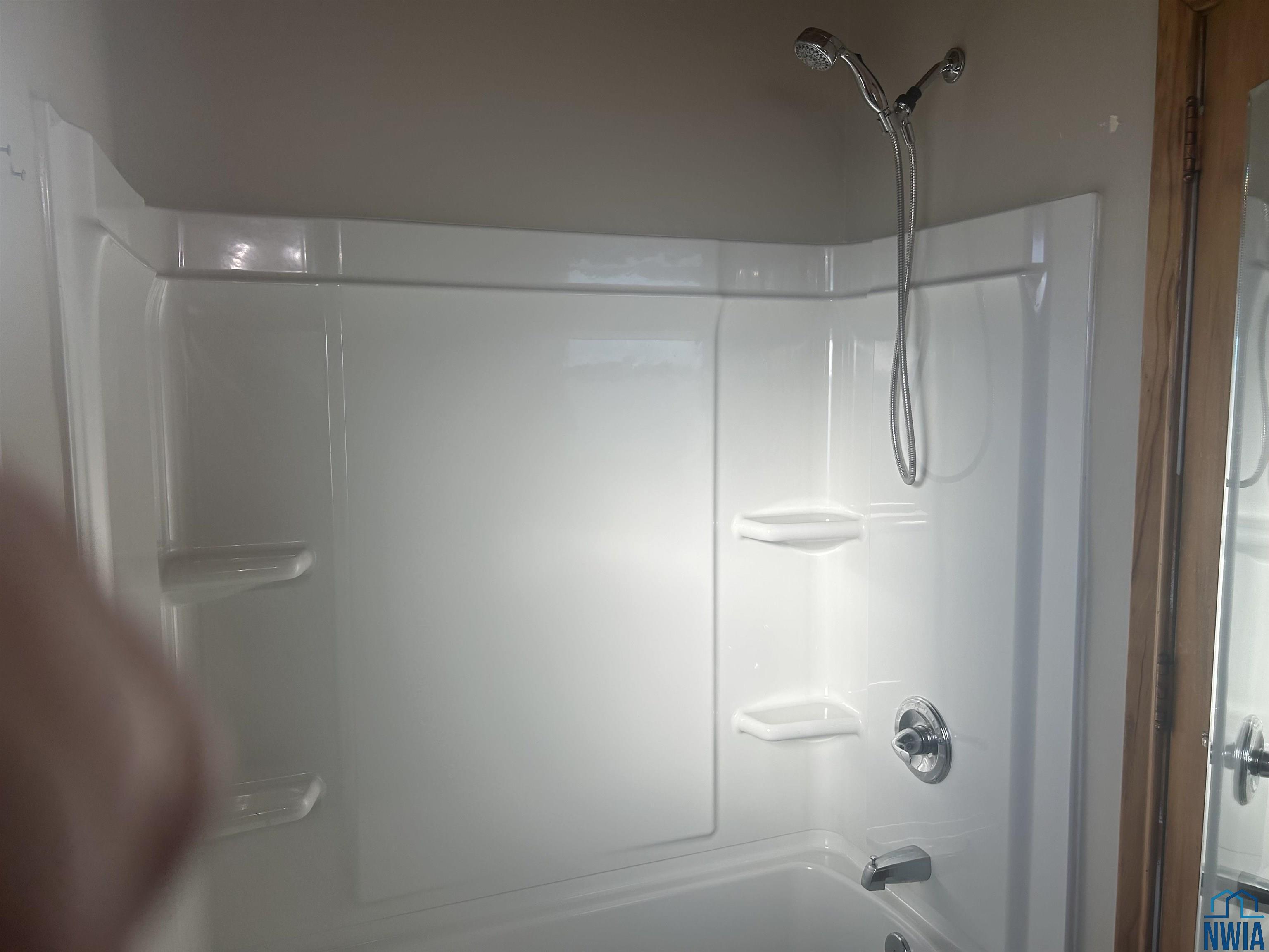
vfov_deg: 53.1
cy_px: 476
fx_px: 953
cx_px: 634
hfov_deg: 67.3
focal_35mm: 26
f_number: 1.5
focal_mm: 5.7
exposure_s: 1/581
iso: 50
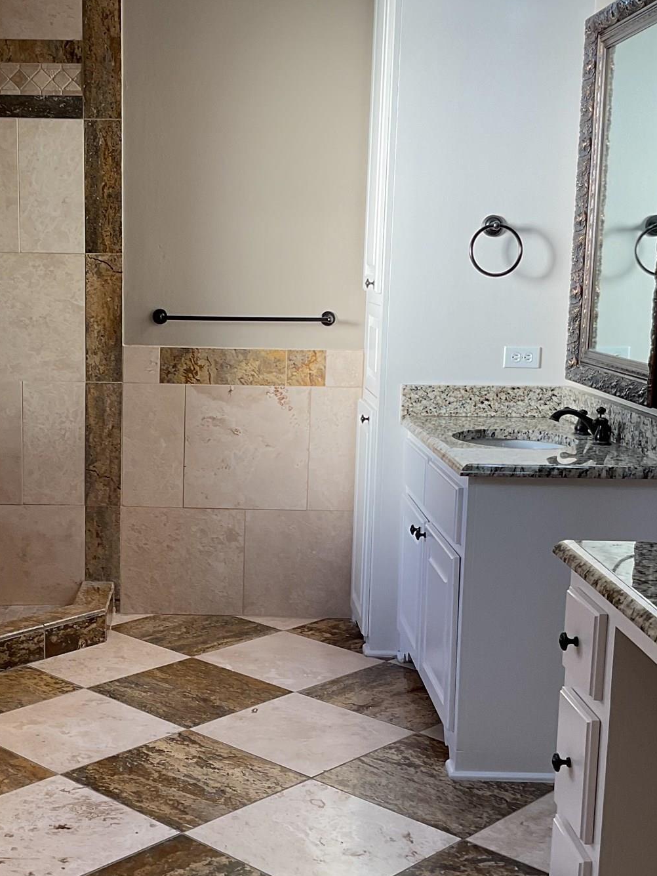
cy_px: 469
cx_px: 201
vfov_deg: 38.2
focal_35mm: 50
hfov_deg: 28.8
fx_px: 1265
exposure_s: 1/120
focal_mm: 3
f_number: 1.8
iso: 20
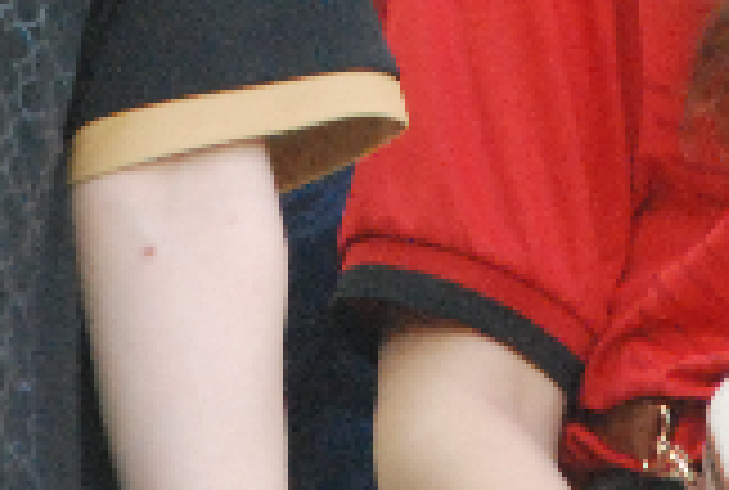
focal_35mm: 1477
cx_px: 342
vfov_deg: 0.9
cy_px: -438
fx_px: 29992
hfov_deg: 1.4
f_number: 6.3
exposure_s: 1/200
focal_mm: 200
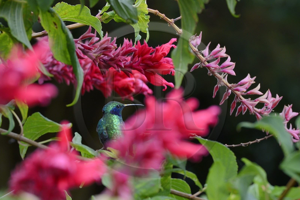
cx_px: 150
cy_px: 100
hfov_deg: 10.3
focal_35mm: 200
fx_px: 1666
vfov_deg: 6.9
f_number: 8
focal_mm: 200
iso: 400
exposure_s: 1/320
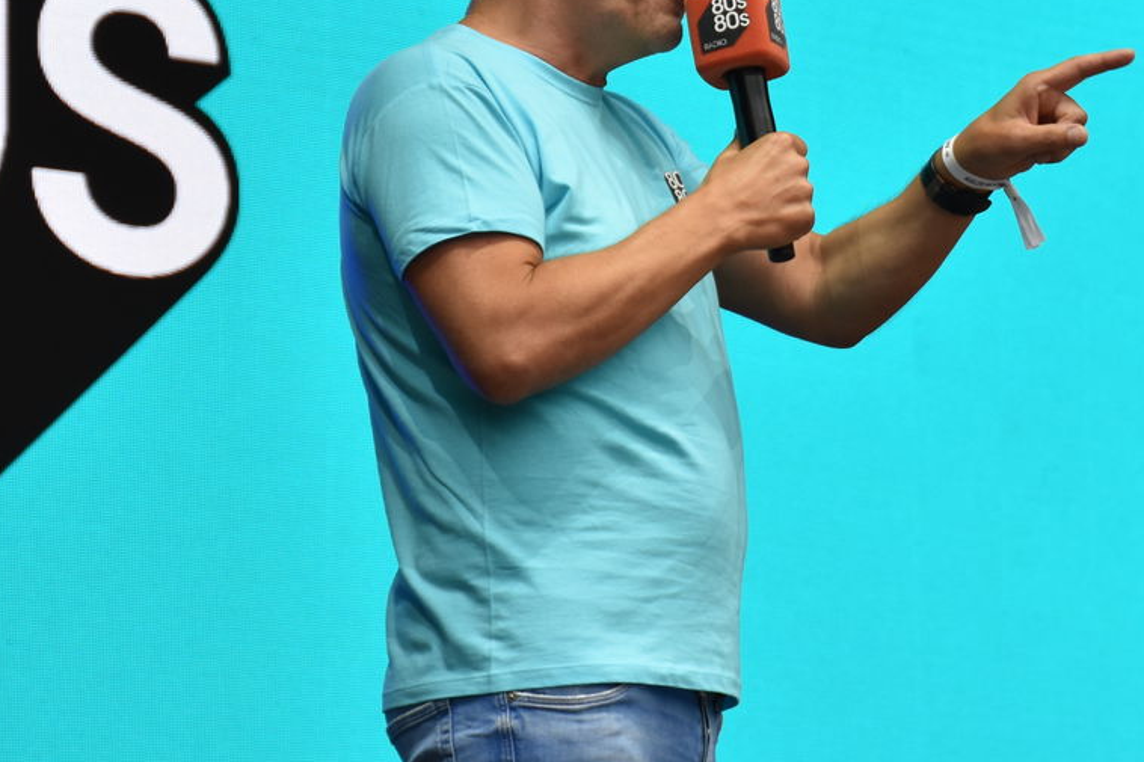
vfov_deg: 6.6
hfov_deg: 9.8
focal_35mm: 209
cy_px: 228
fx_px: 6640
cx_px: 1147
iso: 500
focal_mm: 66
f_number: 5
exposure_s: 1/250
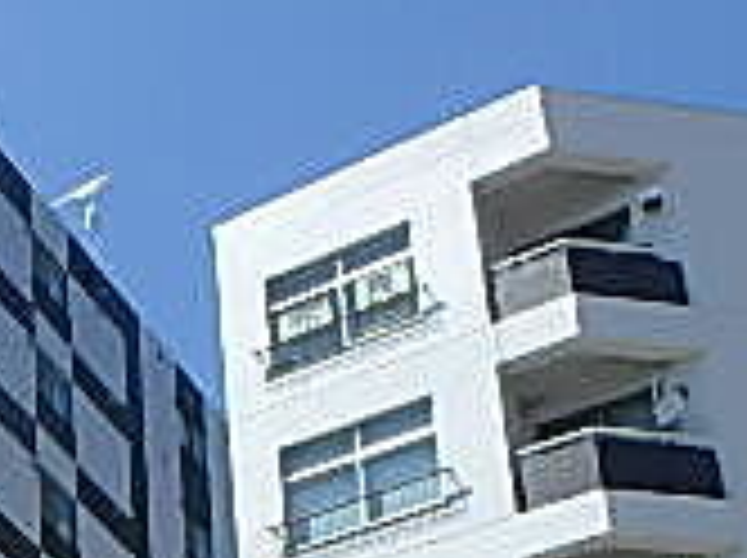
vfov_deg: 15.7
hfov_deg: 22.1
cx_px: -176
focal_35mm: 81
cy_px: 986
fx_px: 1745
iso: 125
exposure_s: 1/500
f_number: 6
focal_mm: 3.7
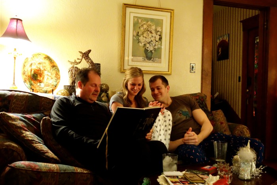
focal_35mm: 35
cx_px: 138
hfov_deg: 54.4
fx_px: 269
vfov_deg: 37.9
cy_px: 92
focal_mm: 12.94
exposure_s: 1/13
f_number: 2.8
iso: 1600
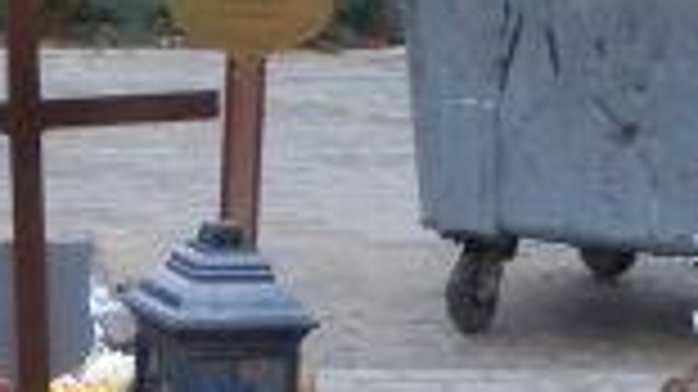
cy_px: 482
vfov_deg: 5.7
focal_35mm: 211
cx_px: 189
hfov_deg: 10.2
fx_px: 3903
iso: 125
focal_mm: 8.29
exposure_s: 1/40
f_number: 4.2
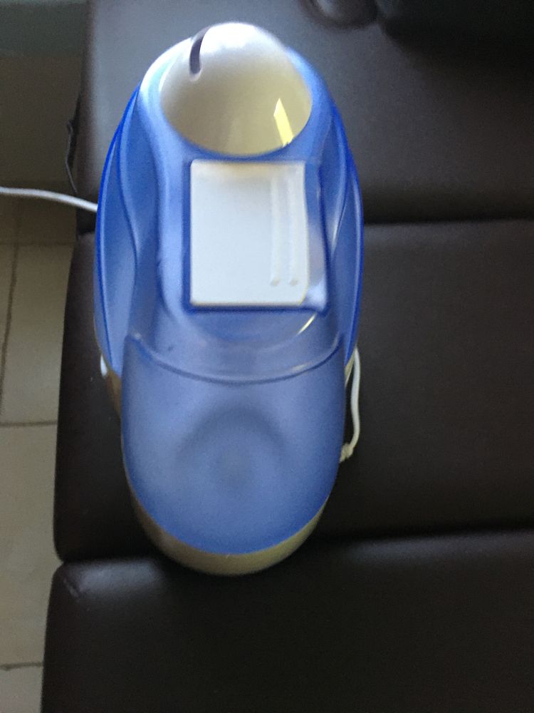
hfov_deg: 48.2
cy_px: 356
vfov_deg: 61.7
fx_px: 596
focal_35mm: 29
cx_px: 267
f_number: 2.2
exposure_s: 1/17
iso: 200
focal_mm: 4.15
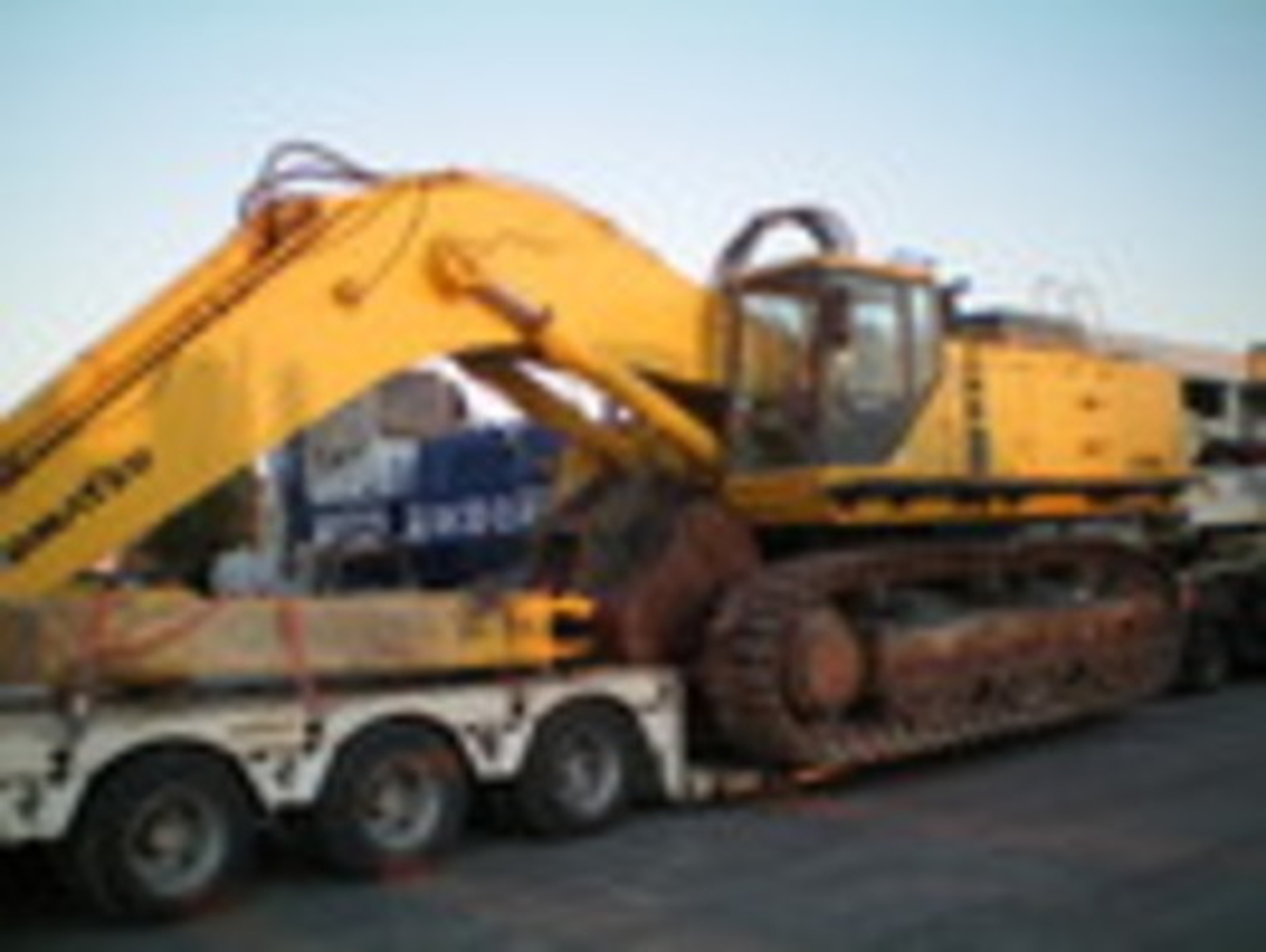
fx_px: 1391
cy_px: 476
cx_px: 633
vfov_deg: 37.8
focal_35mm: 38
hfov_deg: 48.9
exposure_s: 1/80
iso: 64
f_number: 3.1
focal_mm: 6.3
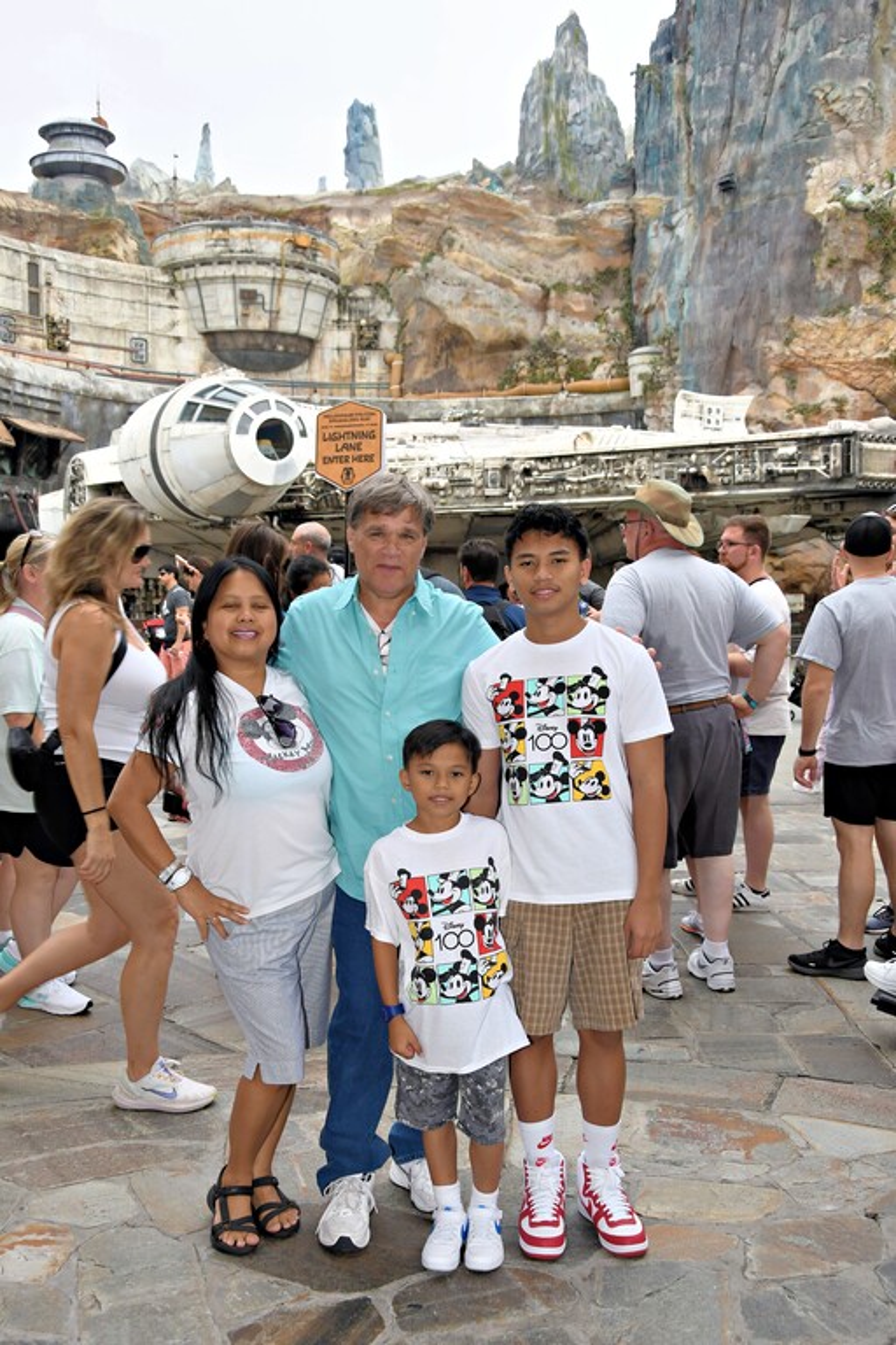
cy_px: 672
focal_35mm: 36
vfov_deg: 53.1
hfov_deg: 36.9
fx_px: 1344
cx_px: 448
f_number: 7.1
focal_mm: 24
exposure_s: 1/200
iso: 400
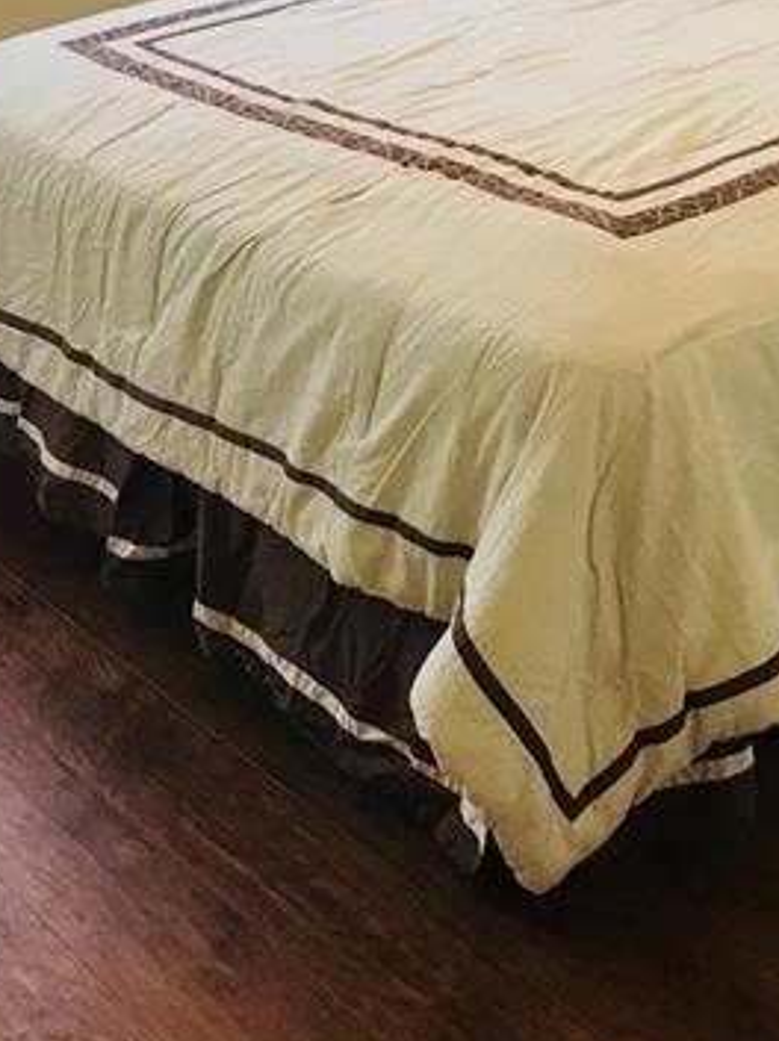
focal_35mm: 61
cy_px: 38
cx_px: 475
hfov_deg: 23.9
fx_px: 1834
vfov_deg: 29.9
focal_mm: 3.99
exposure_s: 1/40
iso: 25
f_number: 1.8
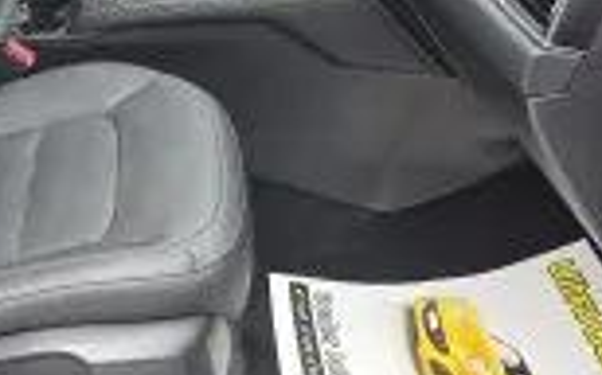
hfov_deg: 34.6
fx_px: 934
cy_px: 43
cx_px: 117
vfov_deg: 22.2
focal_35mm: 57
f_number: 1.7
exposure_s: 1/100
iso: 125
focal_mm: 6.25
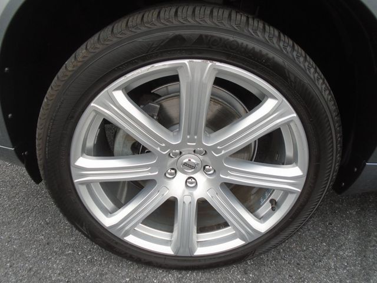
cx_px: 188
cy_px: 142
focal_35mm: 26
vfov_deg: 53.1
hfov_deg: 67.3
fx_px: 283
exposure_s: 1/50
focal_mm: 4.6
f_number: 3.2
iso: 100
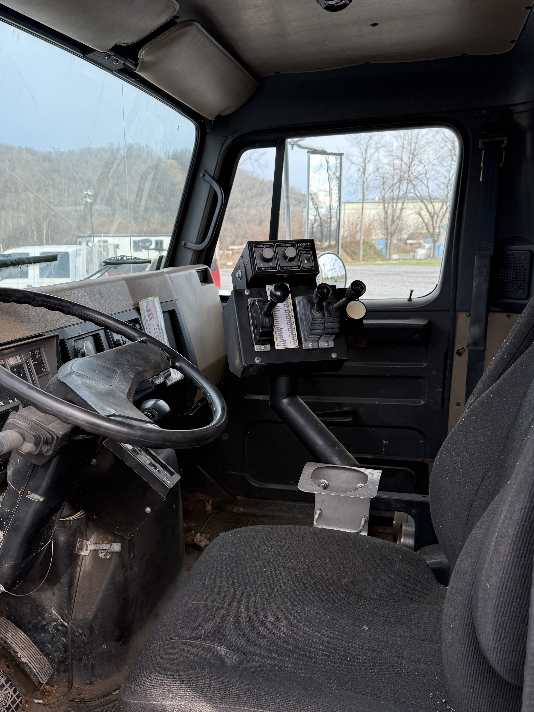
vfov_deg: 53.7
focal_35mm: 34
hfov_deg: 41.3
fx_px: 699
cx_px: 179
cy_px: 411
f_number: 1.78
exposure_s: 1/580
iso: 100
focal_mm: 6.76
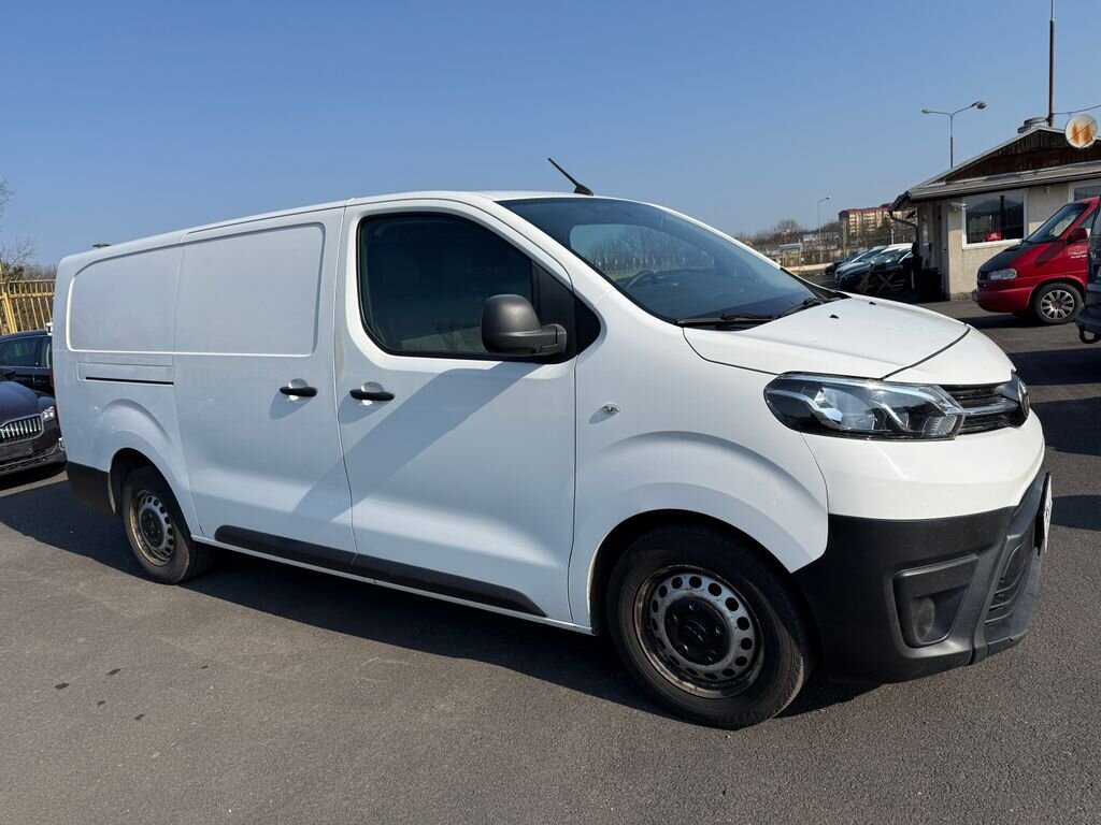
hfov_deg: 71.6
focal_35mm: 24
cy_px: 412
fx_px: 763
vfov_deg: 56.8
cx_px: 550
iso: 80
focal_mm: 6.76
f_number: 1.78
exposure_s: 1/6173
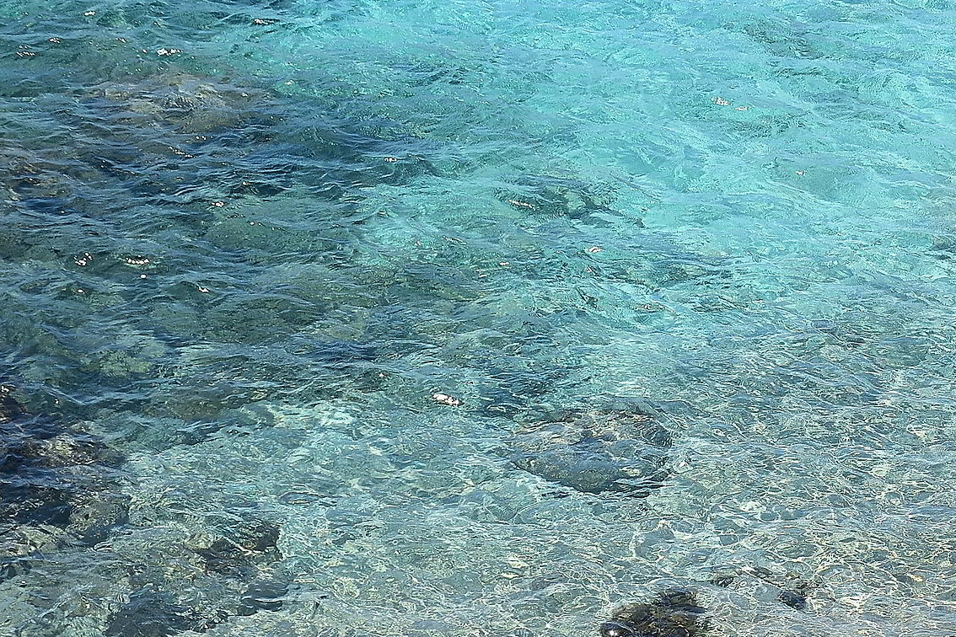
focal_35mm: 127
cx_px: 959
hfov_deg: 15.8
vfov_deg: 10.7
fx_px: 3372
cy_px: 564
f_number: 11
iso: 100
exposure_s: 1/200
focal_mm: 40
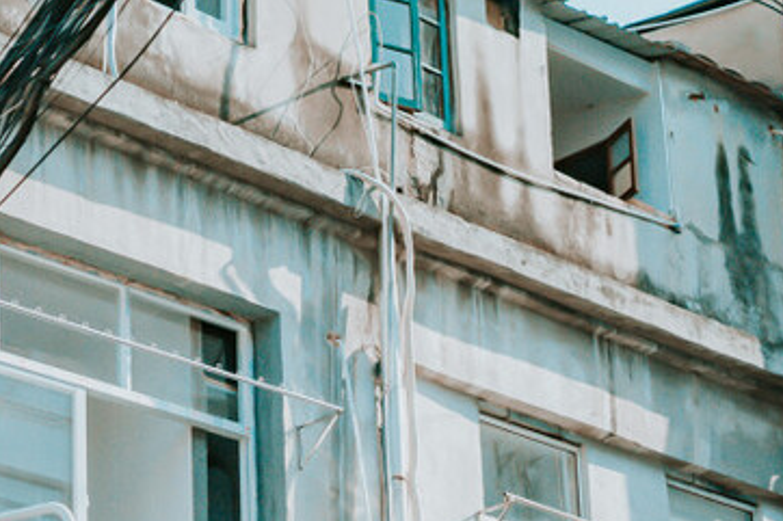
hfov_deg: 17.4
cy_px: 580
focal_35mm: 116
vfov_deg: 11.6
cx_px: 80
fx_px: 2522
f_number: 2.8
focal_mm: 35
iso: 800
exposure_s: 1/5000
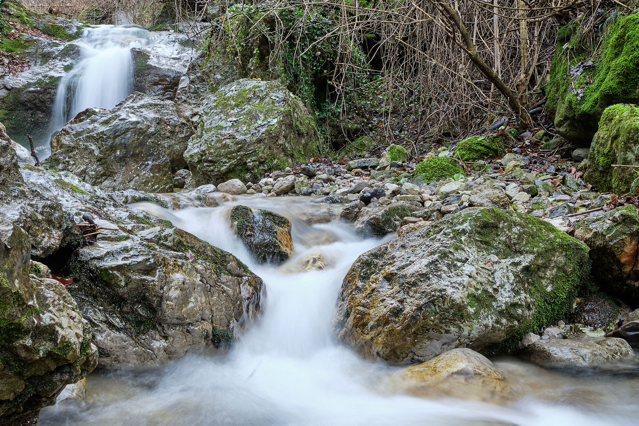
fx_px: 639
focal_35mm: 36
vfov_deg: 36.9
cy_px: 196
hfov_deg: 53.0
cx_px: 287
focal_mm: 19.6
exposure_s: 1/1.3
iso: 200
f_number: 16
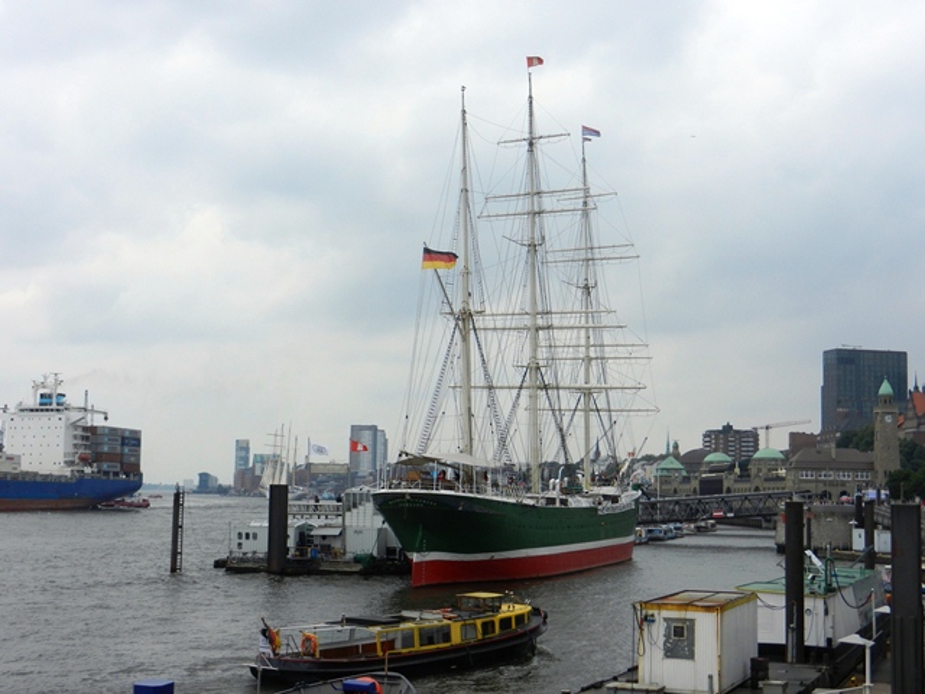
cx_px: 462
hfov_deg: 36.2
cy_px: 347
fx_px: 1416
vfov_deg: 27.5
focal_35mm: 53
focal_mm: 9.4
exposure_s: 1/800
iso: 160
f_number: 4.4
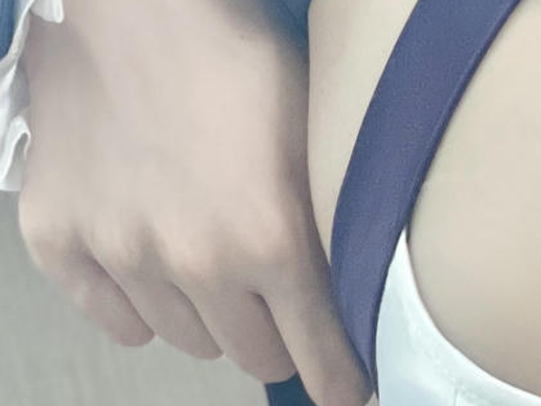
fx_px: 4812
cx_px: 1228
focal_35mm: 308
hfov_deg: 6.2
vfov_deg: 4.8
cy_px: 683
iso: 160
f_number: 2.2
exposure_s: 1/121
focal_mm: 7.5
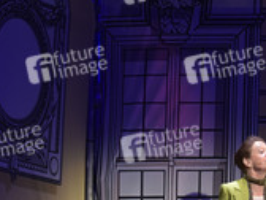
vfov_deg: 5.5
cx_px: 341
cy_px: 184
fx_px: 2082
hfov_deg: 7.2
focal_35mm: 271
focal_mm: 105
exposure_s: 1/160
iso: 1600
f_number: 5.6
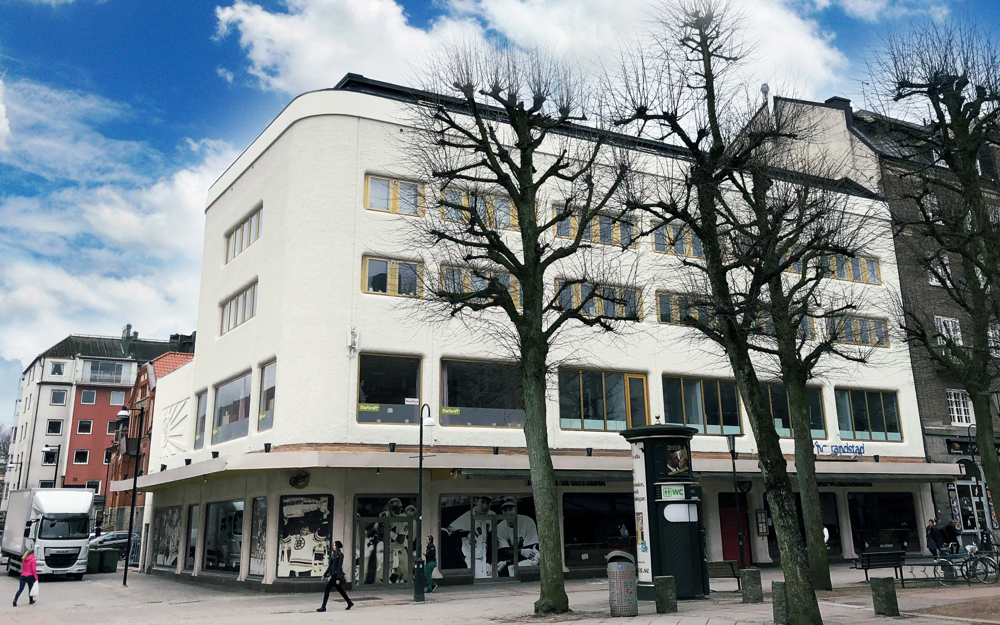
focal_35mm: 36
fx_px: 981
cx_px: 513
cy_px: 195
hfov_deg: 54.0
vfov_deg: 34.9
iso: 20
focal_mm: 3.99
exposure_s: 1/1297
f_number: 1.8
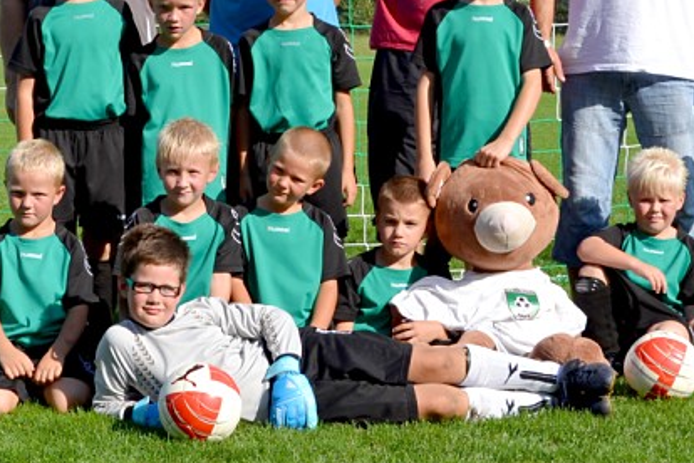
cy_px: 95
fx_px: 1272
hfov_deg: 30.5
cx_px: 370
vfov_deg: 20.4
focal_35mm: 66
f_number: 8
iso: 100
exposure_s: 1/250
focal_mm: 26
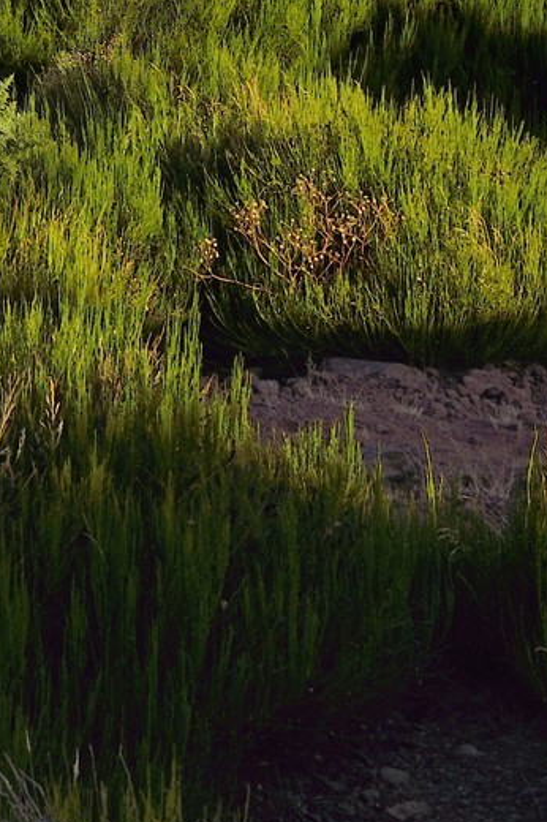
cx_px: -446
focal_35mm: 185
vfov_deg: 10.8
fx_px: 4222
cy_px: -354
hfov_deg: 7.2
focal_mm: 40
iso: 200
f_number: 9
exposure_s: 1/250
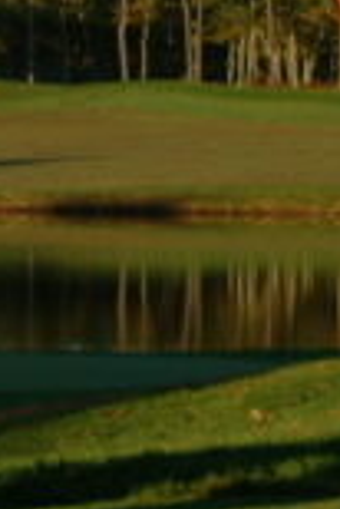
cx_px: -125
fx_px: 4438
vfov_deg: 6.6
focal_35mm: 314
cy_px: 251
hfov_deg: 4.4
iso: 400
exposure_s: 1/350
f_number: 9.5
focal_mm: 42
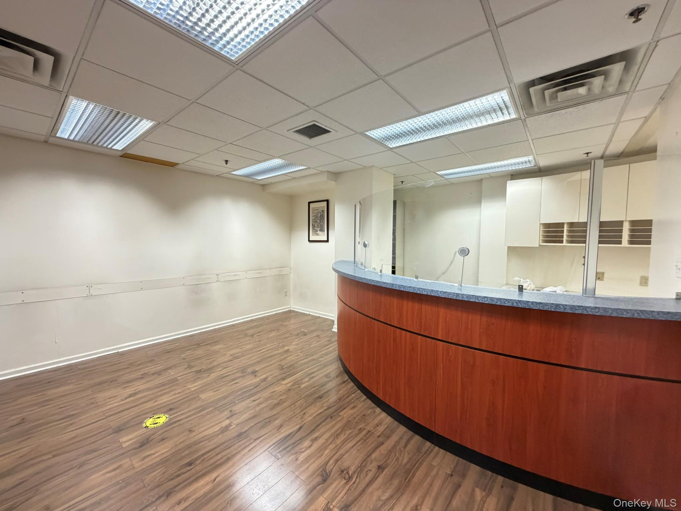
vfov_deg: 85.7
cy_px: 256
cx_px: 340
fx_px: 275
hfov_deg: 102.1
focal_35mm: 14
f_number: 2.2
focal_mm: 2.22
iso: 400
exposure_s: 1/60
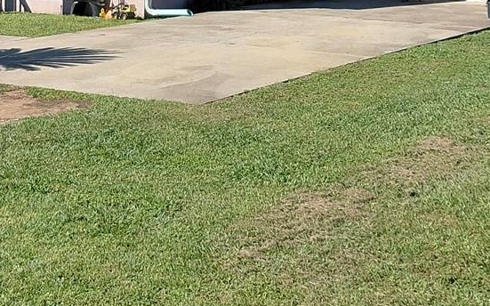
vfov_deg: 15.5
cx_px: 217
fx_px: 1028
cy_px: -165
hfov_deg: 26.8
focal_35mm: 77
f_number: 1.8
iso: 50
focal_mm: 4.69
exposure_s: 1/2133
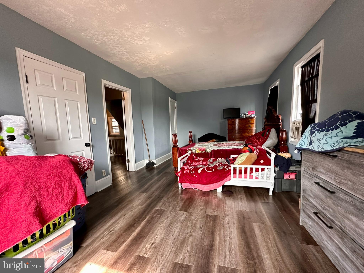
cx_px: 182
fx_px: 147
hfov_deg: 102.1
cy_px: 136
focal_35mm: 14
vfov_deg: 85.7
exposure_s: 1/88
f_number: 2.2
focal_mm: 2.22
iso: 320
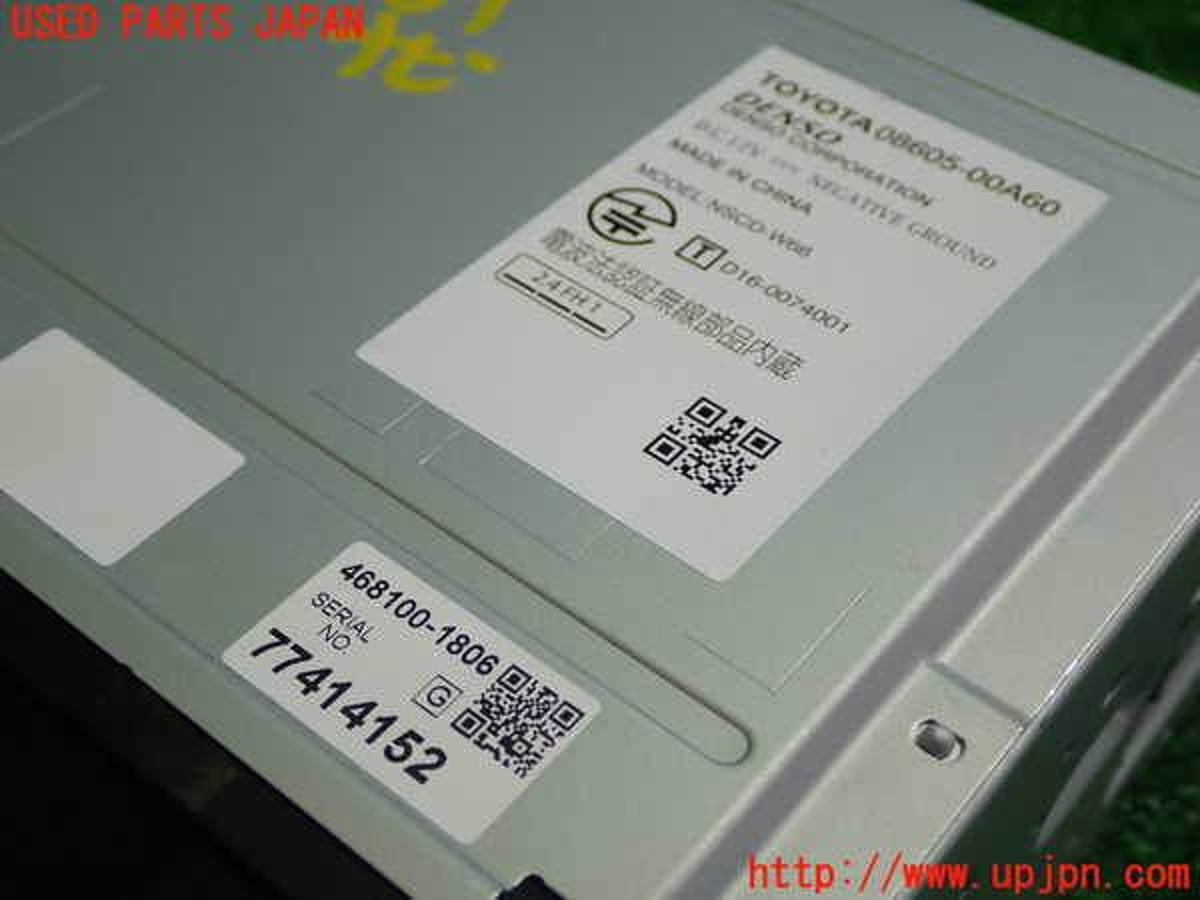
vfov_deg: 30.9
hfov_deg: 40.4
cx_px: 600
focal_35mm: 47
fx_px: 1629
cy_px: 450
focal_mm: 8.4
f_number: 3.1
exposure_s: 1/100
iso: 200
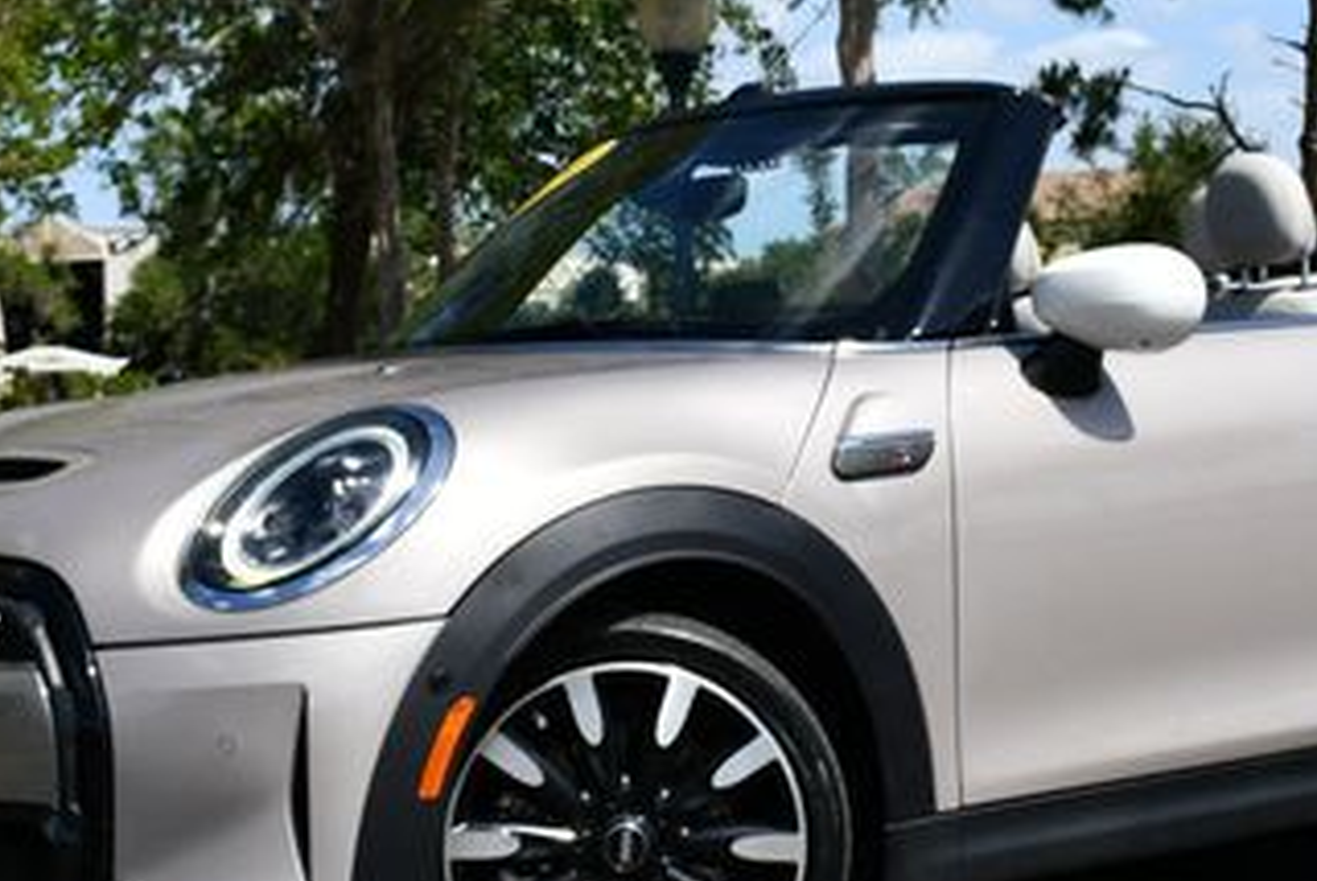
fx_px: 3222
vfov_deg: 15.6
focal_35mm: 88
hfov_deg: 23.0
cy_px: 379
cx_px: 840
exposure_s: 1/320
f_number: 9
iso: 100
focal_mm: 22
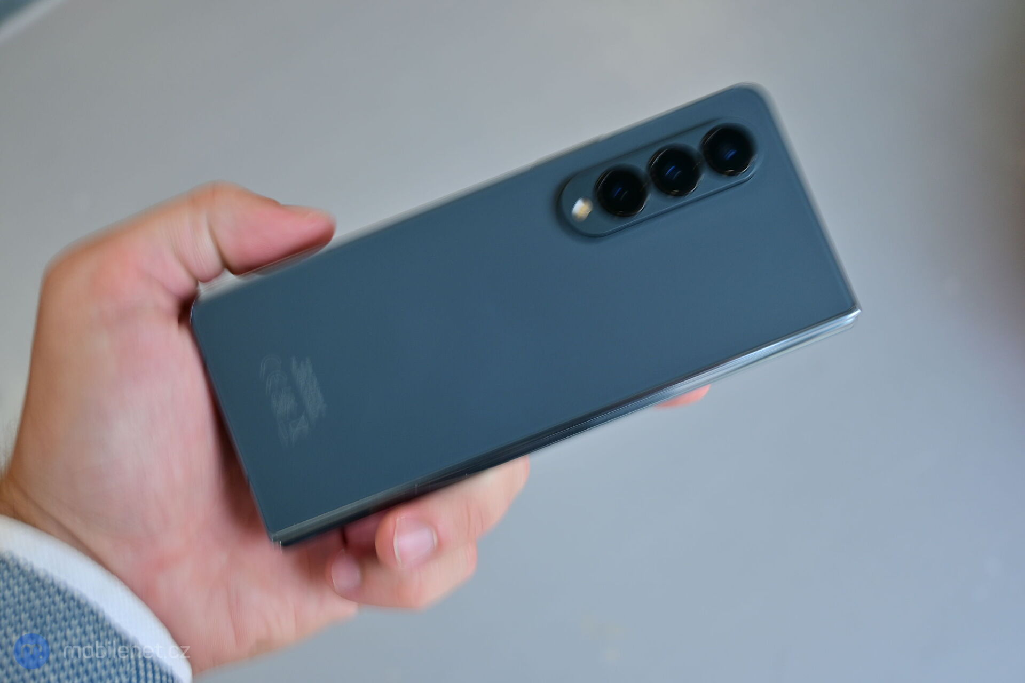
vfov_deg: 34.2
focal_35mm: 39
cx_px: 512
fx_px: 1110
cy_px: 342
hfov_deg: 49.6
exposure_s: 1/40
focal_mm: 26
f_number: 4.5
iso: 110
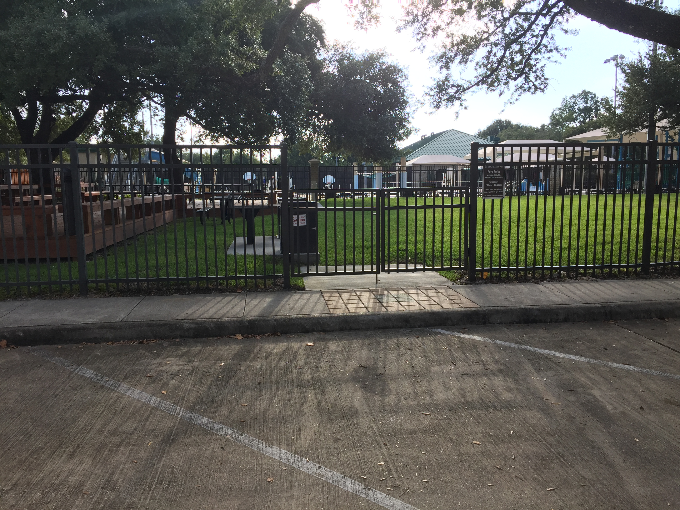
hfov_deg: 61.7
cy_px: 255
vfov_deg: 48.2
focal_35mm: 29
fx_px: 570
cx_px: 340
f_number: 2.2
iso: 32
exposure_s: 1/719
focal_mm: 4.15
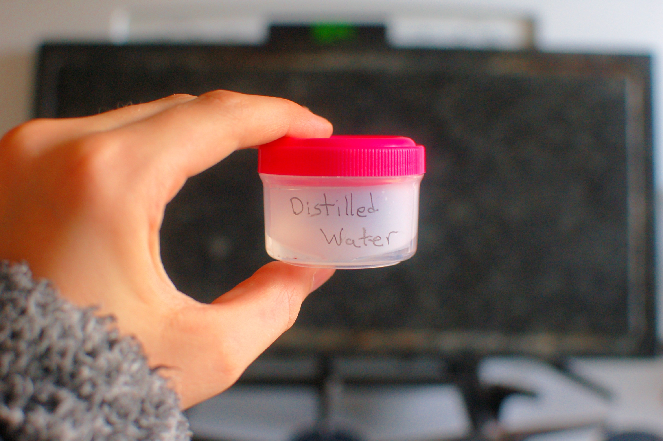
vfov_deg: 25.7
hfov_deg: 37.9
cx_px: 332
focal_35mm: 52
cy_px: 220
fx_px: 966
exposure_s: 1/50
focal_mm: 35
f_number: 3.5
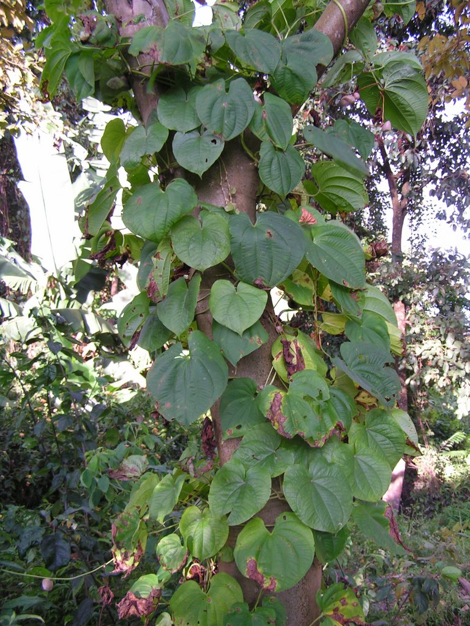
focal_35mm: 38
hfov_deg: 37.7
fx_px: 688
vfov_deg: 49.0
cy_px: 313
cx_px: 235
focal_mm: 6.3
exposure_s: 1/50
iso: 50
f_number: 3.2
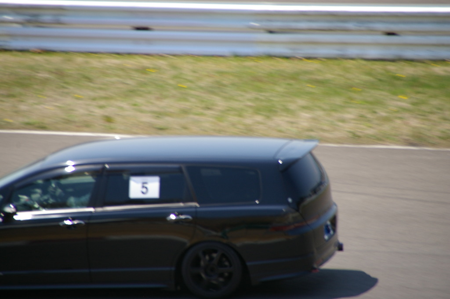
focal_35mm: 375
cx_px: 225
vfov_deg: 3.7
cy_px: 150
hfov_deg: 5.5
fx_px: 4686
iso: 200
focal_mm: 250
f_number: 6.7
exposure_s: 1/350
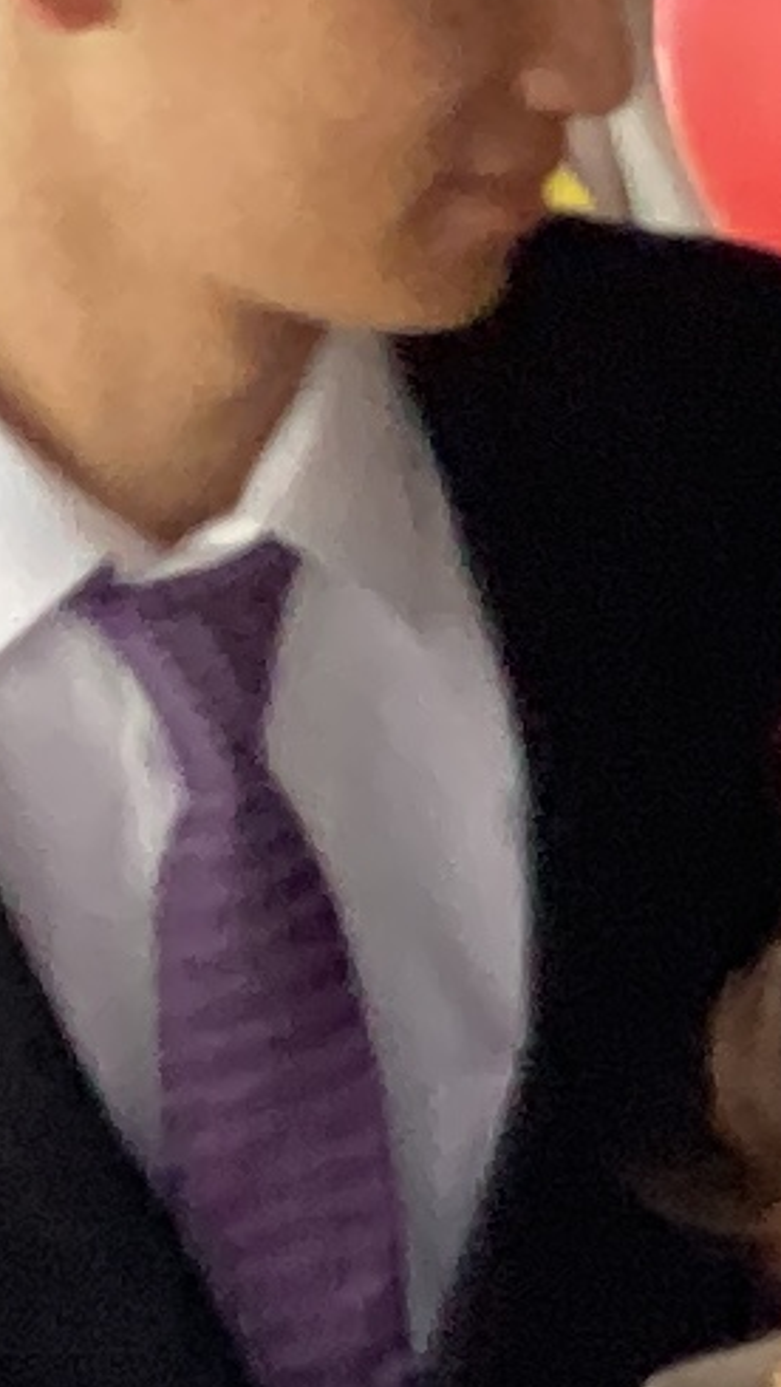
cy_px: 974
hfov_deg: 5.2
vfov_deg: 9.6
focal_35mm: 225
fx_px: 8275
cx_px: 2046
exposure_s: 1/50
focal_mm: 3.3
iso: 320
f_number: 2.4
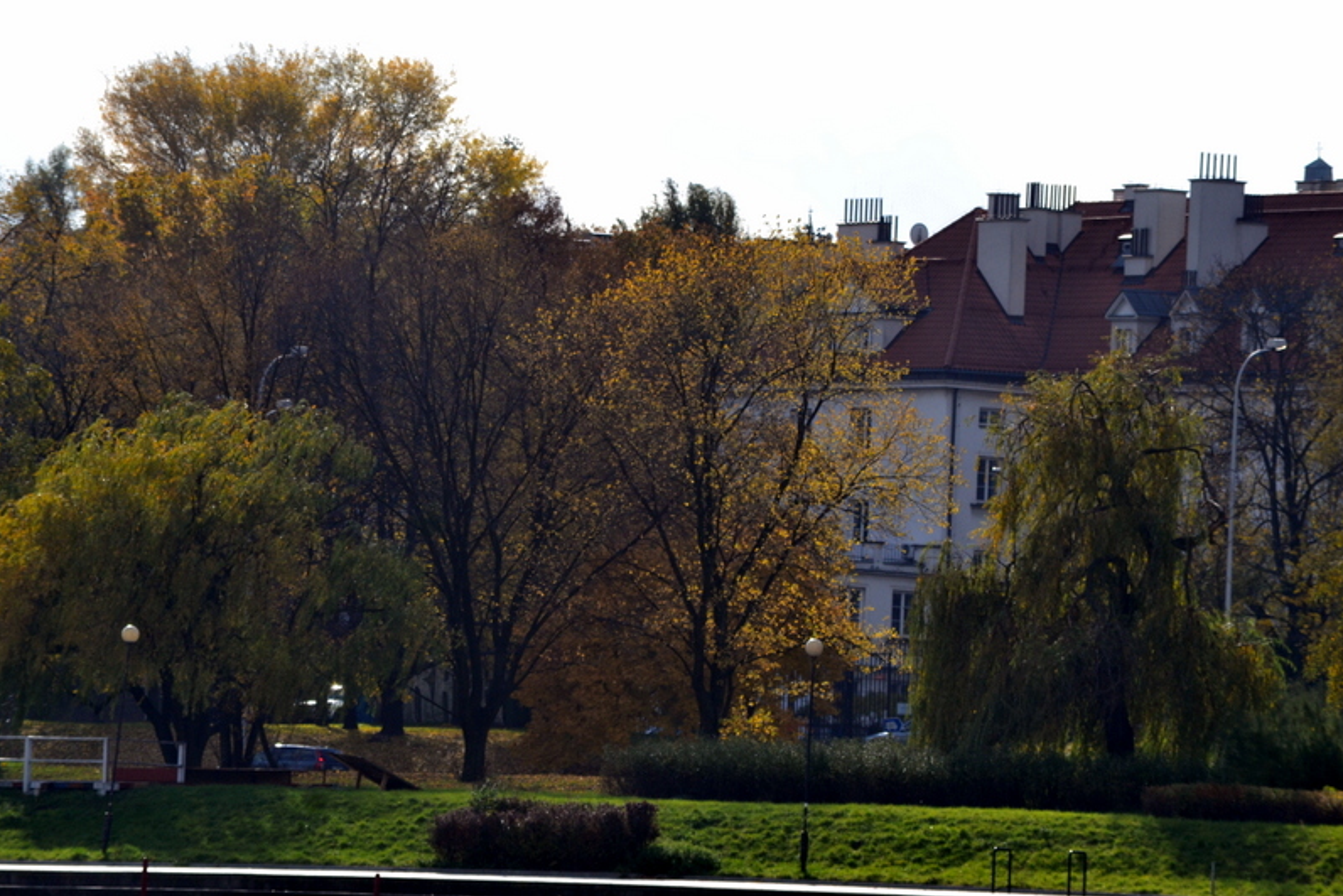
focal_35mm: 362
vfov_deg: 3.8
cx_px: 673
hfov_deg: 5.7
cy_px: 449
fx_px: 13506
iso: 320
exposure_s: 1/500
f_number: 11
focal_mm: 240
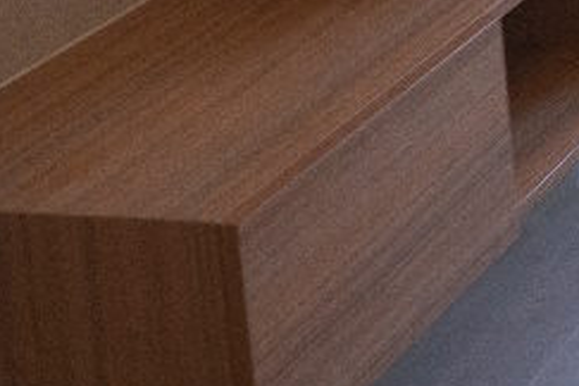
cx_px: 1544
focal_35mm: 143
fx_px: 2300
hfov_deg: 11.1
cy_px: -568
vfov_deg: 8.7
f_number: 4
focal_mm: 24
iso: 800
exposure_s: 1/250
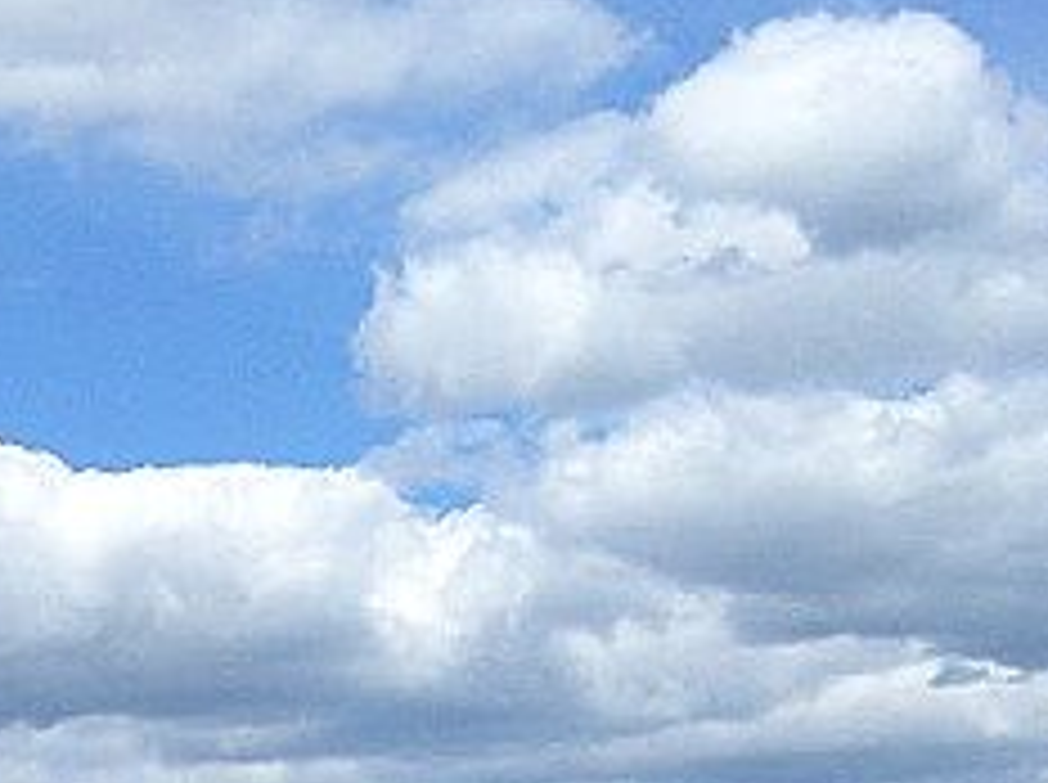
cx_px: -18
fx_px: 2962
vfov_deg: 14.5
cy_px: 958
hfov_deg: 19.4
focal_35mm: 98
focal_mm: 7.9
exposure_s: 1/320
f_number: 8
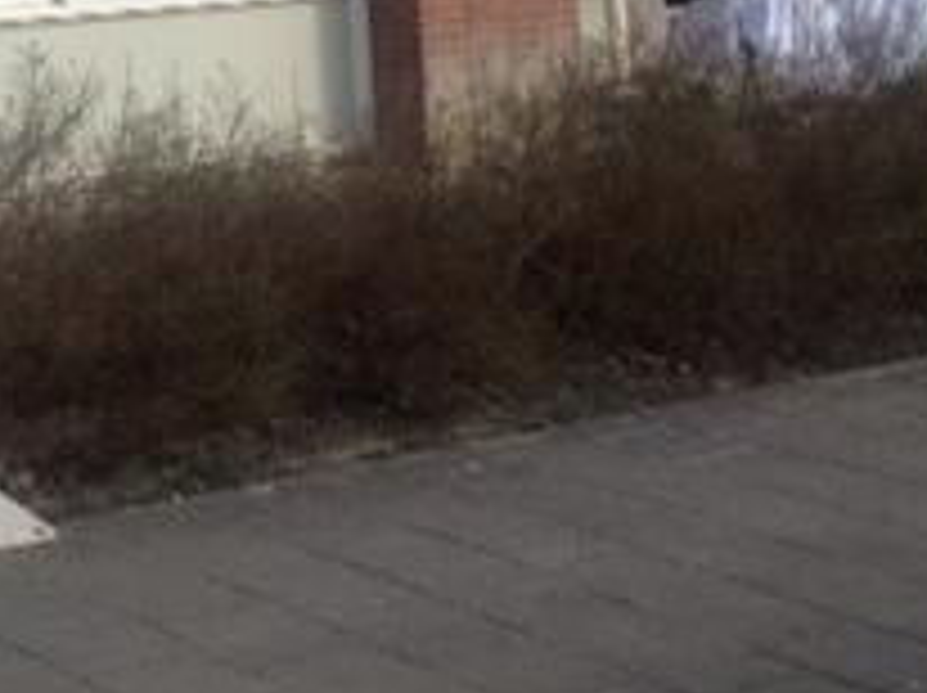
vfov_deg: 13.0
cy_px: -266
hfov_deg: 17.3
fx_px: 2916
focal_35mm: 109
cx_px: -162
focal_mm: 4.28
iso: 50
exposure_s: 1/986
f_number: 2.4
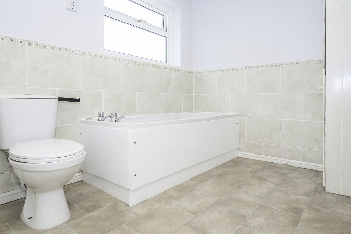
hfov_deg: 82.6
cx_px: 176
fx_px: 200
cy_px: 117
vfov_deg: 60.7
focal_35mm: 20
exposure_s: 1/125
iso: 320
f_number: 7.1
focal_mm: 20.5
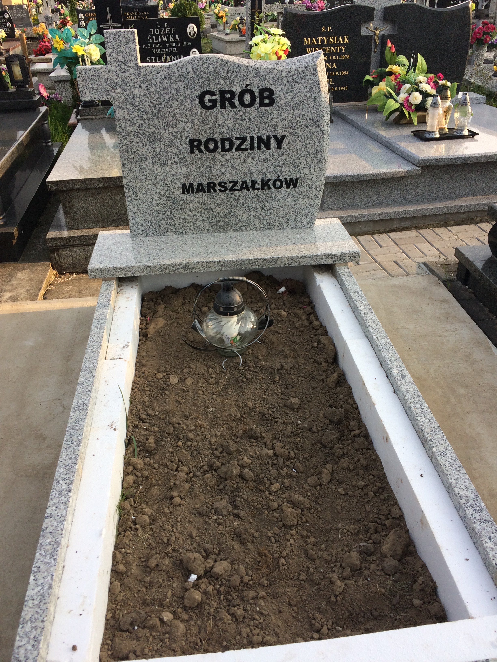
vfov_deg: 61.7
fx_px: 555
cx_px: 248
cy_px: 331
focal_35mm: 29
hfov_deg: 48.2
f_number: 2.2
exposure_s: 1/595
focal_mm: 4.15
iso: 32
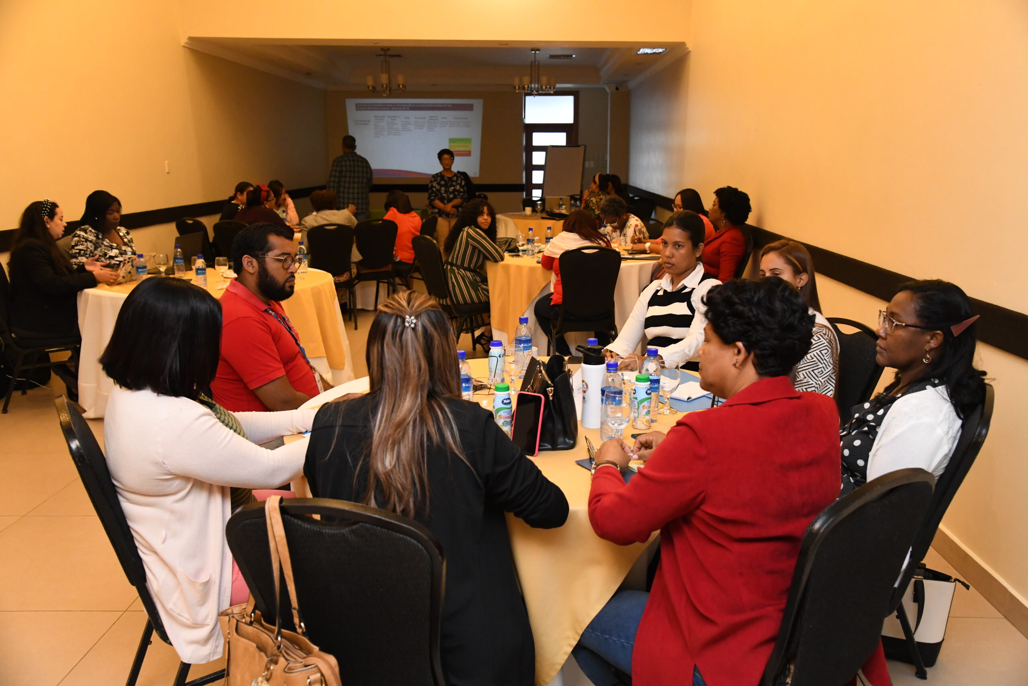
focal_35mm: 31
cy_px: 343
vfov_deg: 42.3
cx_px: 514
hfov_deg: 60.3
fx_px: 885
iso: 6400
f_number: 5
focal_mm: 31
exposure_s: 1/200
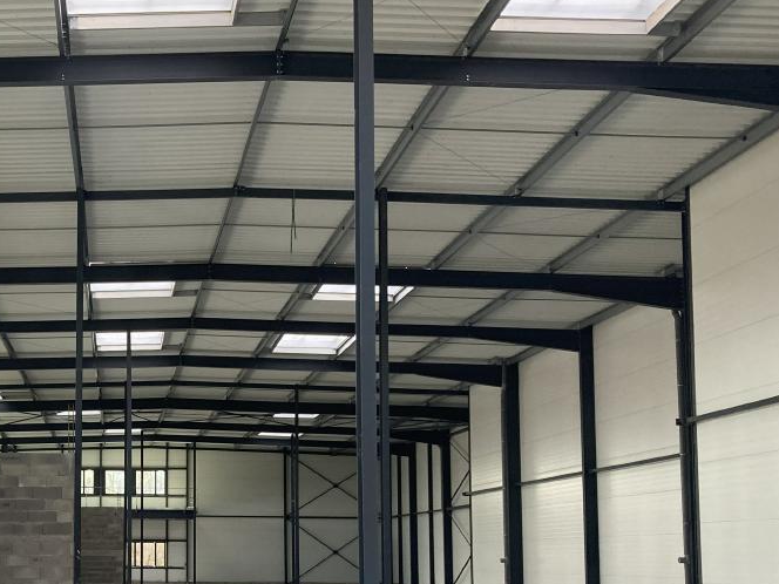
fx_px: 1215
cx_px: 121
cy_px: 461
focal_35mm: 54
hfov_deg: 34.1
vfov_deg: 26.6
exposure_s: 1/121
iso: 80
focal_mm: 3.99
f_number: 1.8
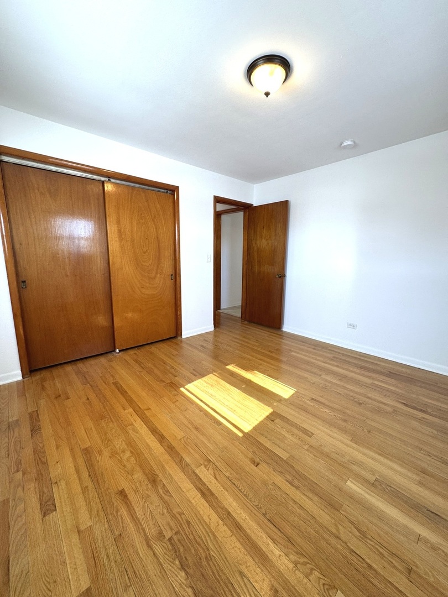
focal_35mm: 14
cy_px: 298
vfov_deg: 102.1
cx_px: 224
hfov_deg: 85.7
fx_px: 242
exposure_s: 1/120
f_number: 2.2
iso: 125
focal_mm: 2.22
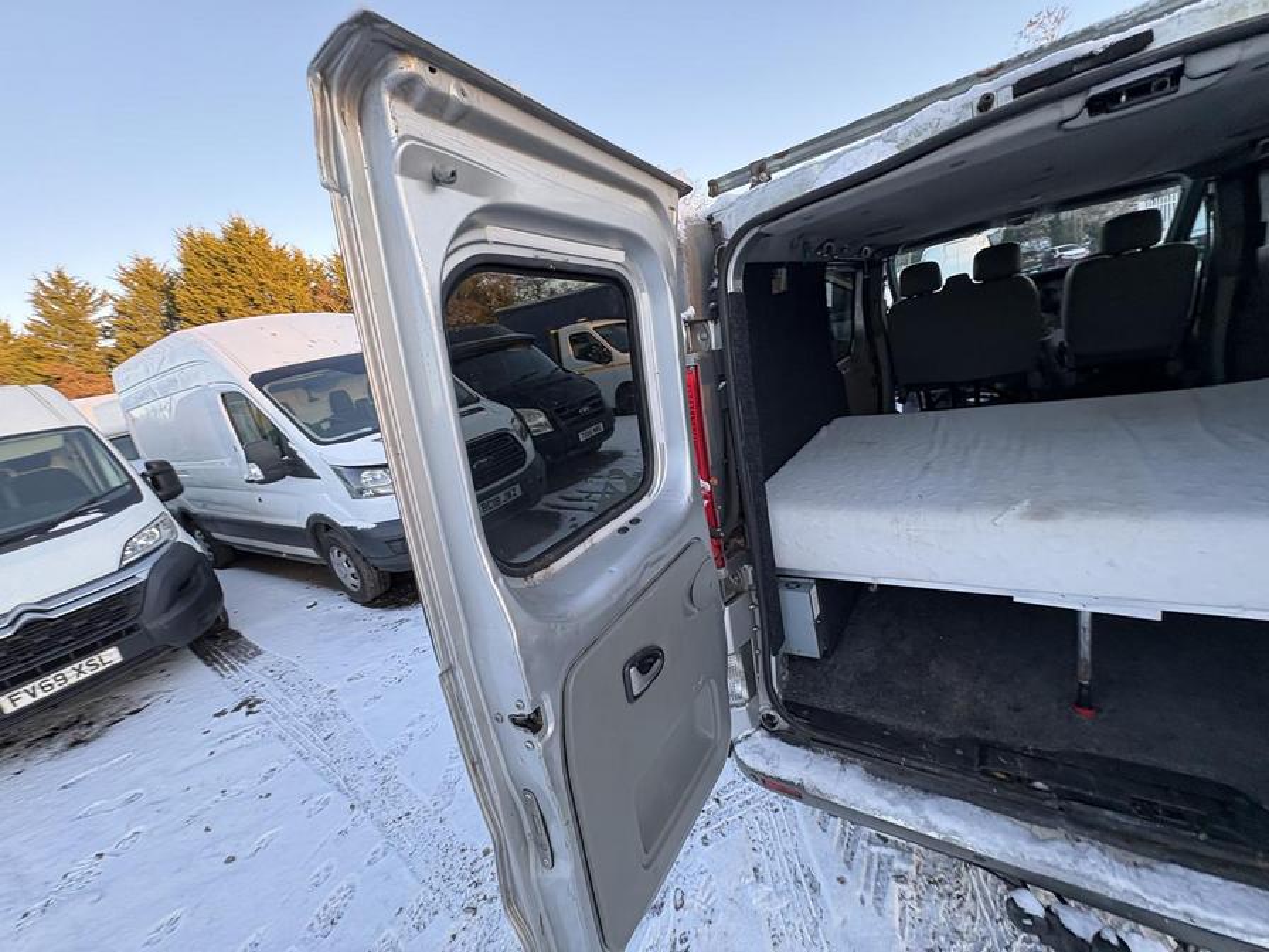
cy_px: 476
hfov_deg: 102.1
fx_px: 513
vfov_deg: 85.7
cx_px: 634
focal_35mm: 14
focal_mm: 2.22
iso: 100
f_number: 2.2
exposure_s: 1/99
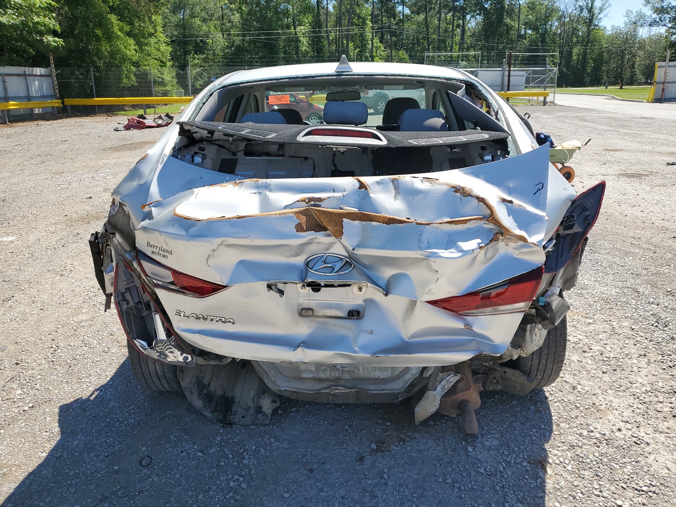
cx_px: 338
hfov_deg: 67.3
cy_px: 254
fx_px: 508
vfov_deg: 53.1
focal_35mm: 26
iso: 50
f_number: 1.5
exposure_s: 1/2500
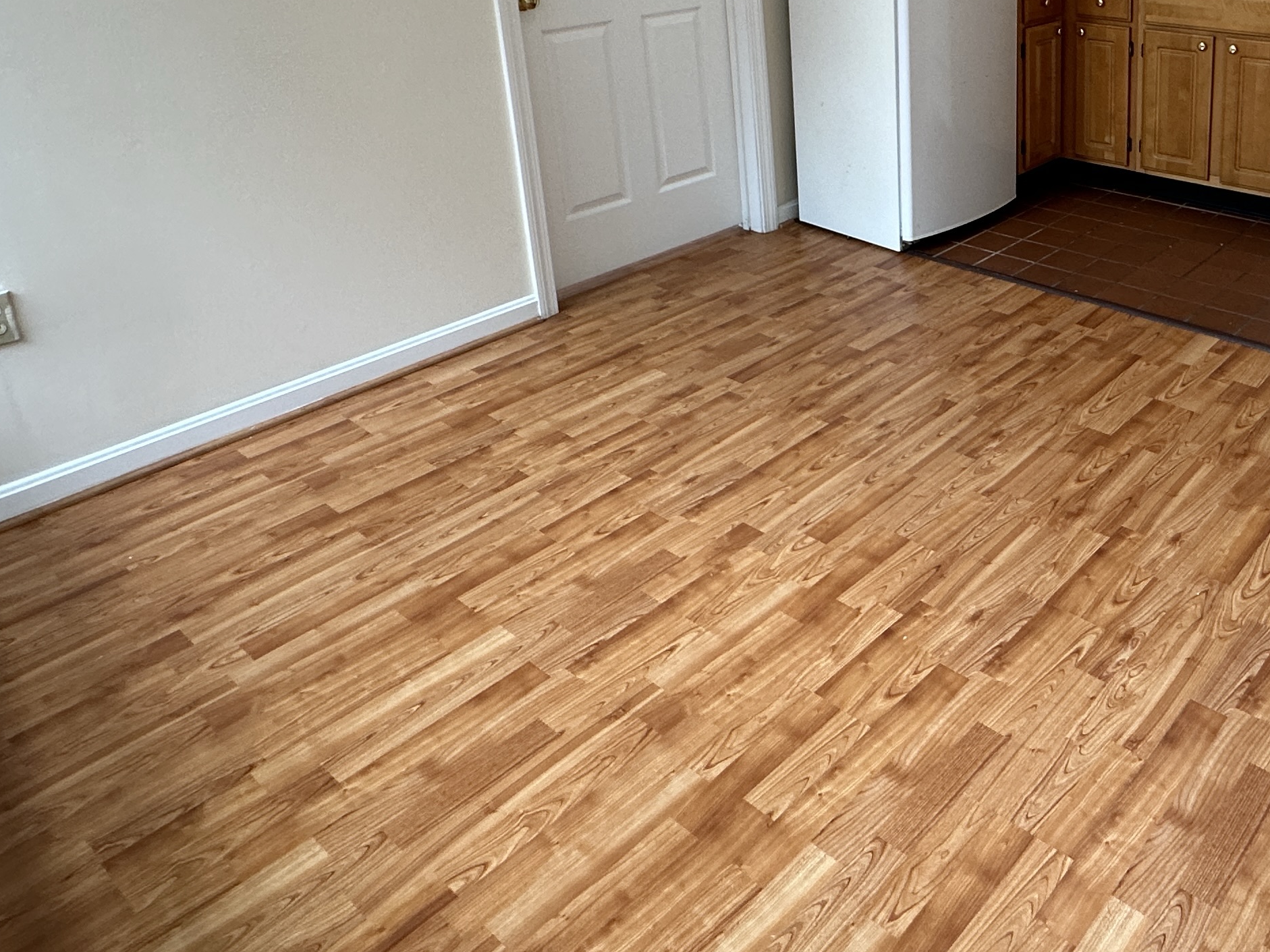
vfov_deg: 43.6
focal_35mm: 30
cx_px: 1038
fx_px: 1101
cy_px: 136
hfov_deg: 55.2
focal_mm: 2.22
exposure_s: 1/120
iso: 160
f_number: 2.2
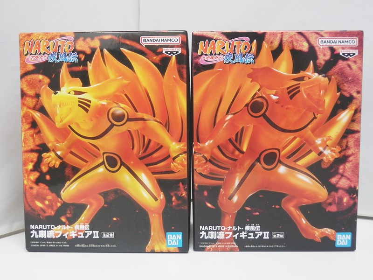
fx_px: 399
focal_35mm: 37
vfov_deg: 38.7
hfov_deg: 50.1
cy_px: 140
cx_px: 186
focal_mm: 6.7
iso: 200
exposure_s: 1/15
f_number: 3.9
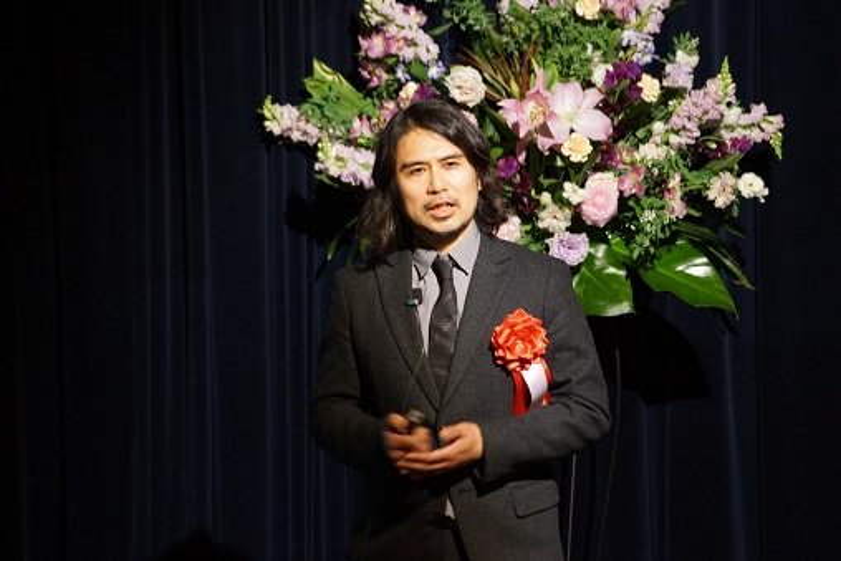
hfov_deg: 6.9
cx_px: 420
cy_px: 280
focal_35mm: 300
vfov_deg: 4.6
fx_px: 7010
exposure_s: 1/25
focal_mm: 200
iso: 1600
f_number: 5.6
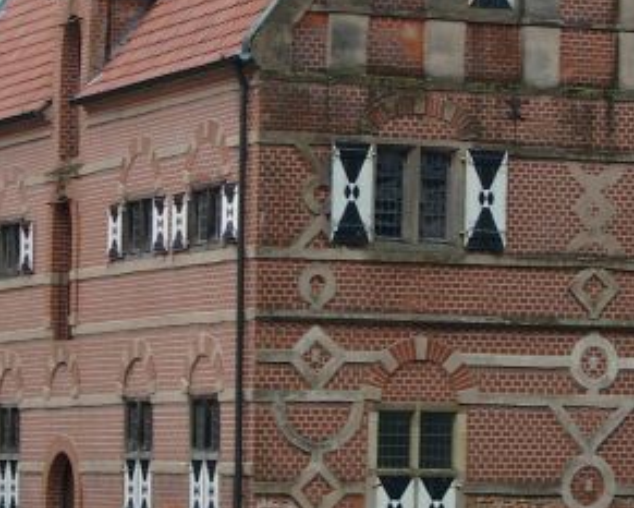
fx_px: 3923
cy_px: 68
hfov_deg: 9.2
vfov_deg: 7.4
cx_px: 416
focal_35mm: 209
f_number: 4
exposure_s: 1/79.6
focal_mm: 16.05
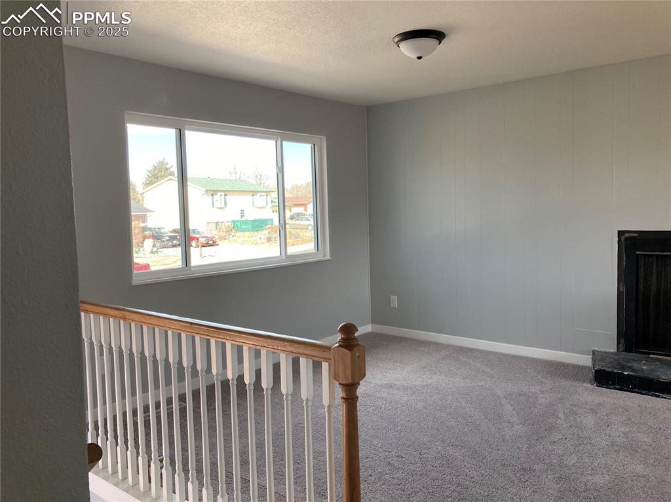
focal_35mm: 28
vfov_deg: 49.7
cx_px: 336
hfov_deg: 63.5
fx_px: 543
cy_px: 251
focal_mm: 3.99
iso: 50
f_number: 1.8
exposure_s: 1/121
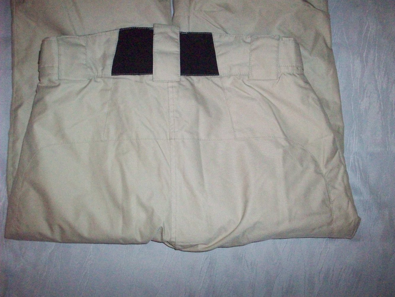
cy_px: 148
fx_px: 422
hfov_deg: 50.1
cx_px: 198
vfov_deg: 38.7
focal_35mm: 37
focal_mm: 6.2
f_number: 2.8
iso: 800
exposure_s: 1/128
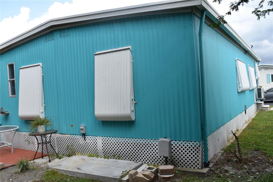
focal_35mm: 33
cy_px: 91
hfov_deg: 57.2
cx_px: 136
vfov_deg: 40.0
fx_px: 250
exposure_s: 1/250
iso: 200
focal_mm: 22
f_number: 8
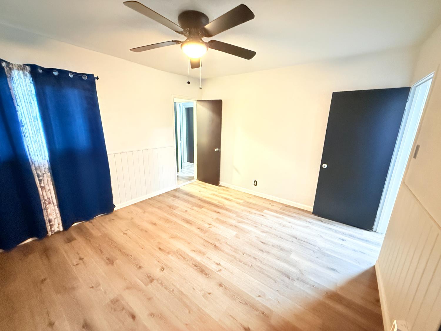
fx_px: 178
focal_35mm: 14
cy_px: 166
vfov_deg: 85.7
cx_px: 220
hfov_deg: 102.1
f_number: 2.2
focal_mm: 2.22
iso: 2500
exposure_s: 1/24
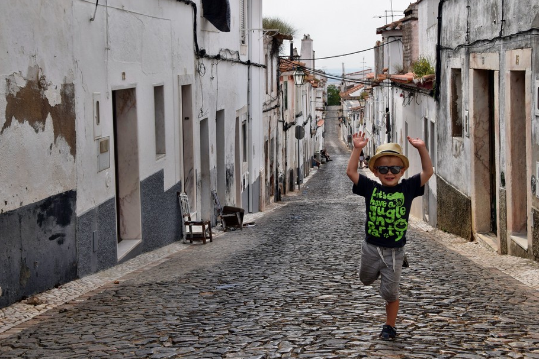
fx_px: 943
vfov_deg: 21.6
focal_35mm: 63
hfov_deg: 31.9
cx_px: 273
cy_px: 159
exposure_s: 1/400
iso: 200
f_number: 10
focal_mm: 34
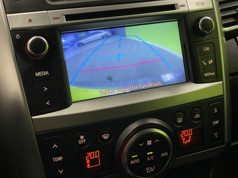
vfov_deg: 28.0
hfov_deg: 36.8
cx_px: 119
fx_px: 358
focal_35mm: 52
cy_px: 89
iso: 125
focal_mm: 6
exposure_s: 1/100
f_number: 2
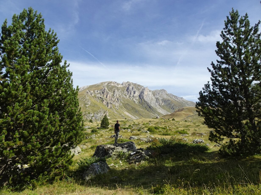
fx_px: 181
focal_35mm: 24
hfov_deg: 71.6
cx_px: 130
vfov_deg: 56.8
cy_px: 98
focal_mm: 4.2
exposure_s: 1/1000
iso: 80
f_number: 3.5
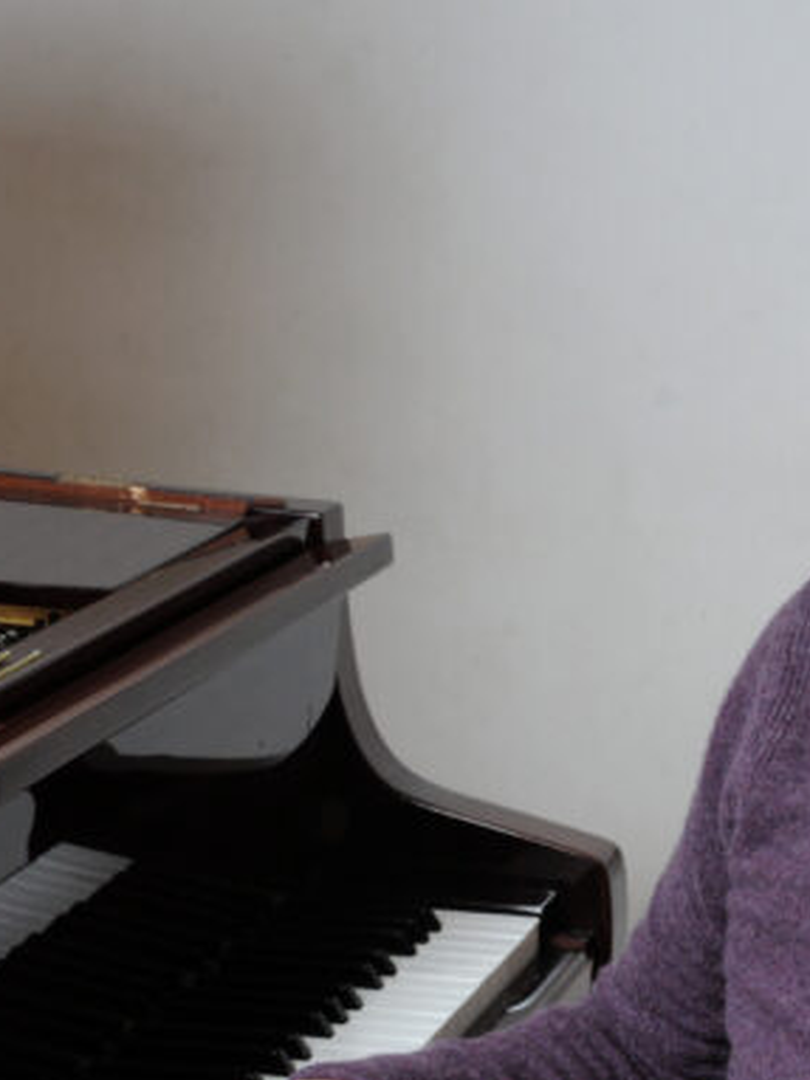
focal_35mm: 127
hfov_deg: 11.6
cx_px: 706
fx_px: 3965
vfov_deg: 15.5
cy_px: 713
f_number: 10
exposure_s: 1/200
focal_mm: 44
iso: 320
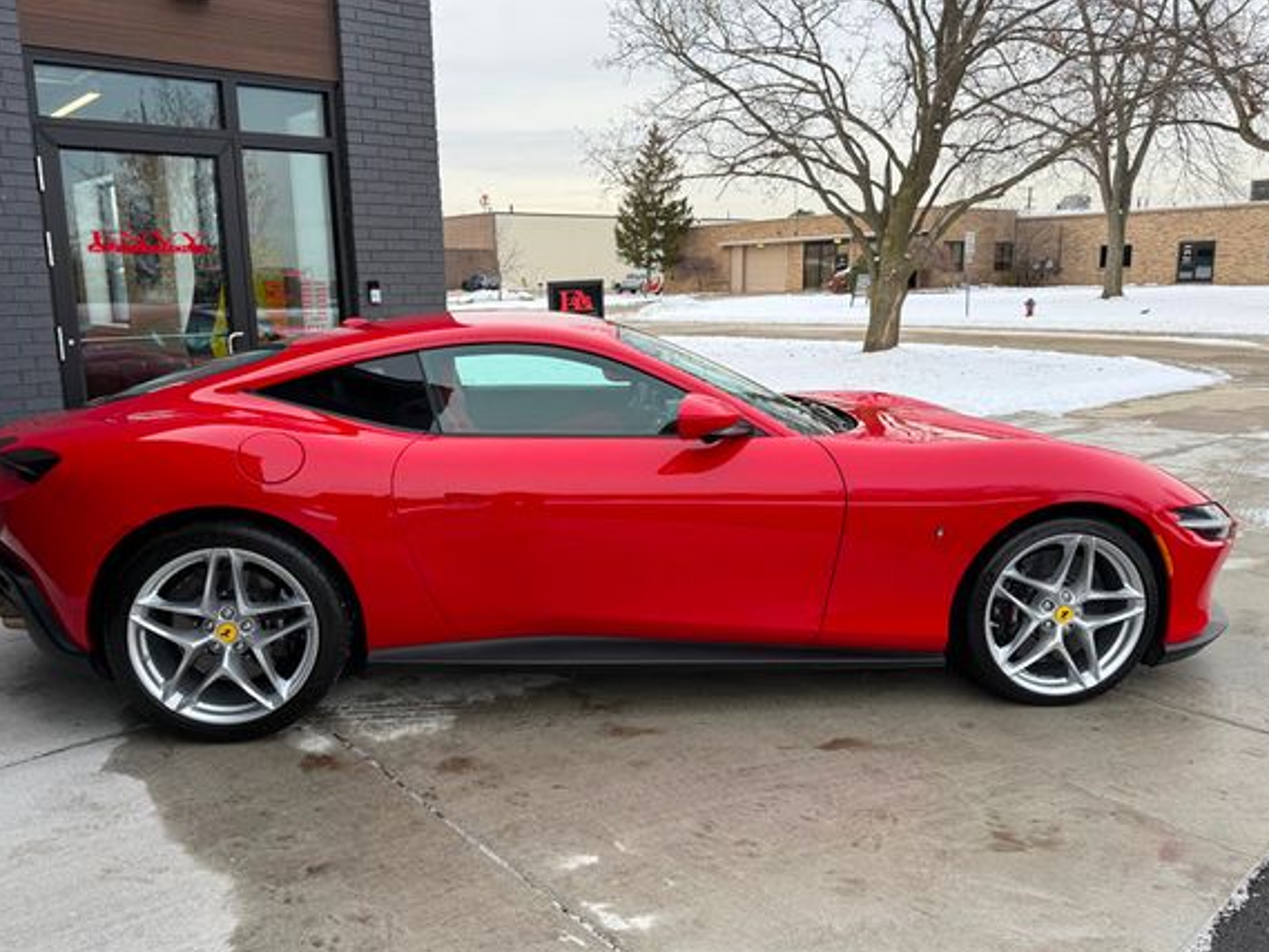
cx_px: 587
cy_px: 464
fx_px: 990
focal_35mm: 27
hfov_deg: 65.2
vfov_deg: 51.4
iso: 80
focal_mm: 6.76
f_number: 1.78
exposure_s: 1/788
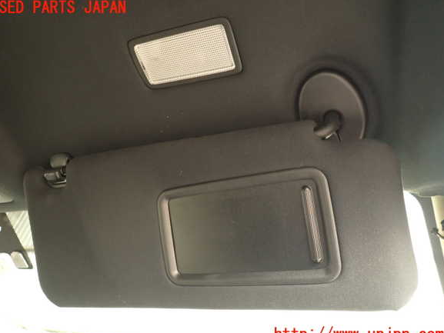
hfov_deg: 67.3
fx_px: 334
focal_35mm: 26
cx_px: 217
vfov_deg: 53.1
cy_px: 171
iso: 250
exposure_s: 1/30
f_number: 2
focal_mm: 4.5
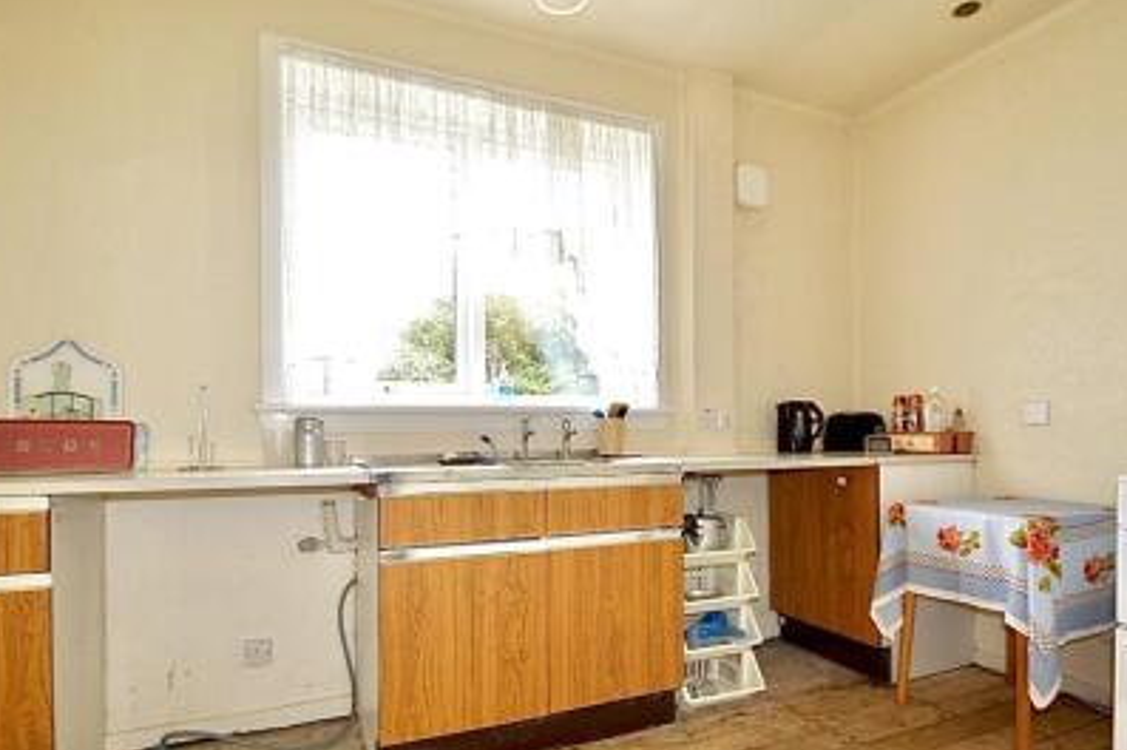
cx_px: 545
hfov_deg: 90.0
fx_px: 563
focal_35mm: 18
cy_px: 428
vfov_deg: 67.0
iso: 200
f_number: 4
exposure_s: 1/60
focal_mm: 10
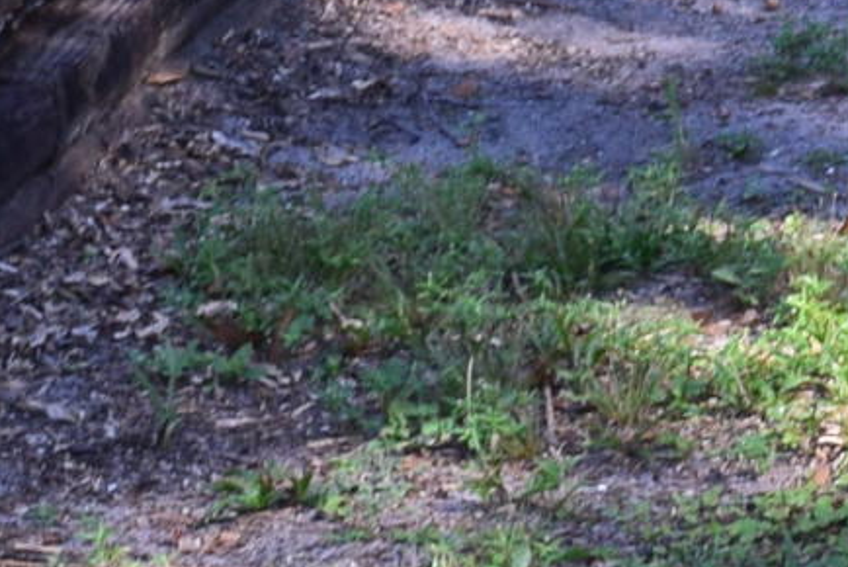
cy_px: -916
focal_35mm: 300
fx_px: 7082
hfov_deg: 6.7
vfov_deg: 4.5
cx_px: 1518
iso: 400
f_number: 8
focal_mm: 29
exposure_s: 1/80
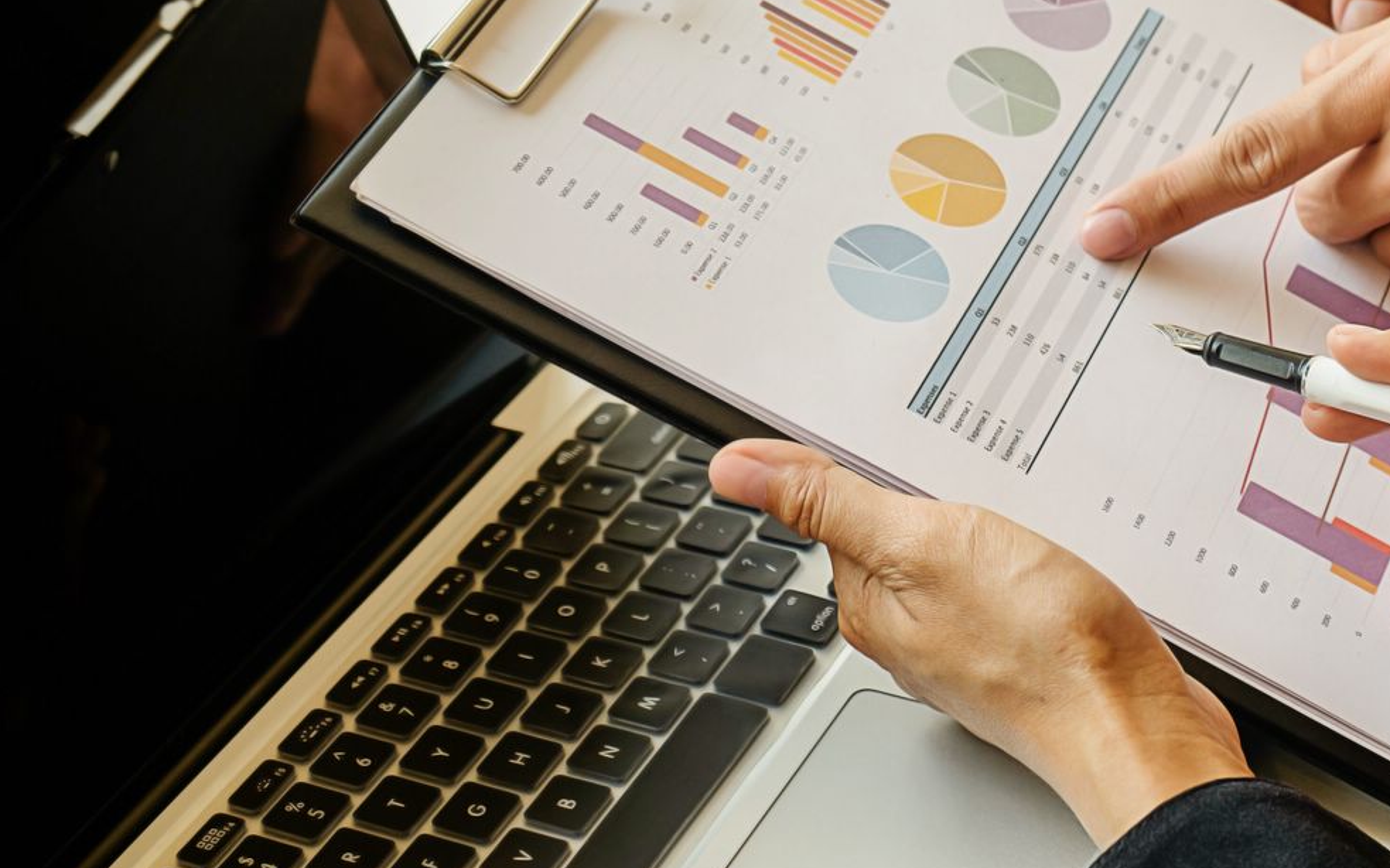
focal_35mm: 78
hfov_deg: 26.0
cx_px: 1128
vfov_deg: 16.7
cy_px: 365
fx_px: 2954
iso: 400
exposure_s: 1/180
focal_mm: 31.5
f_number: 4.5
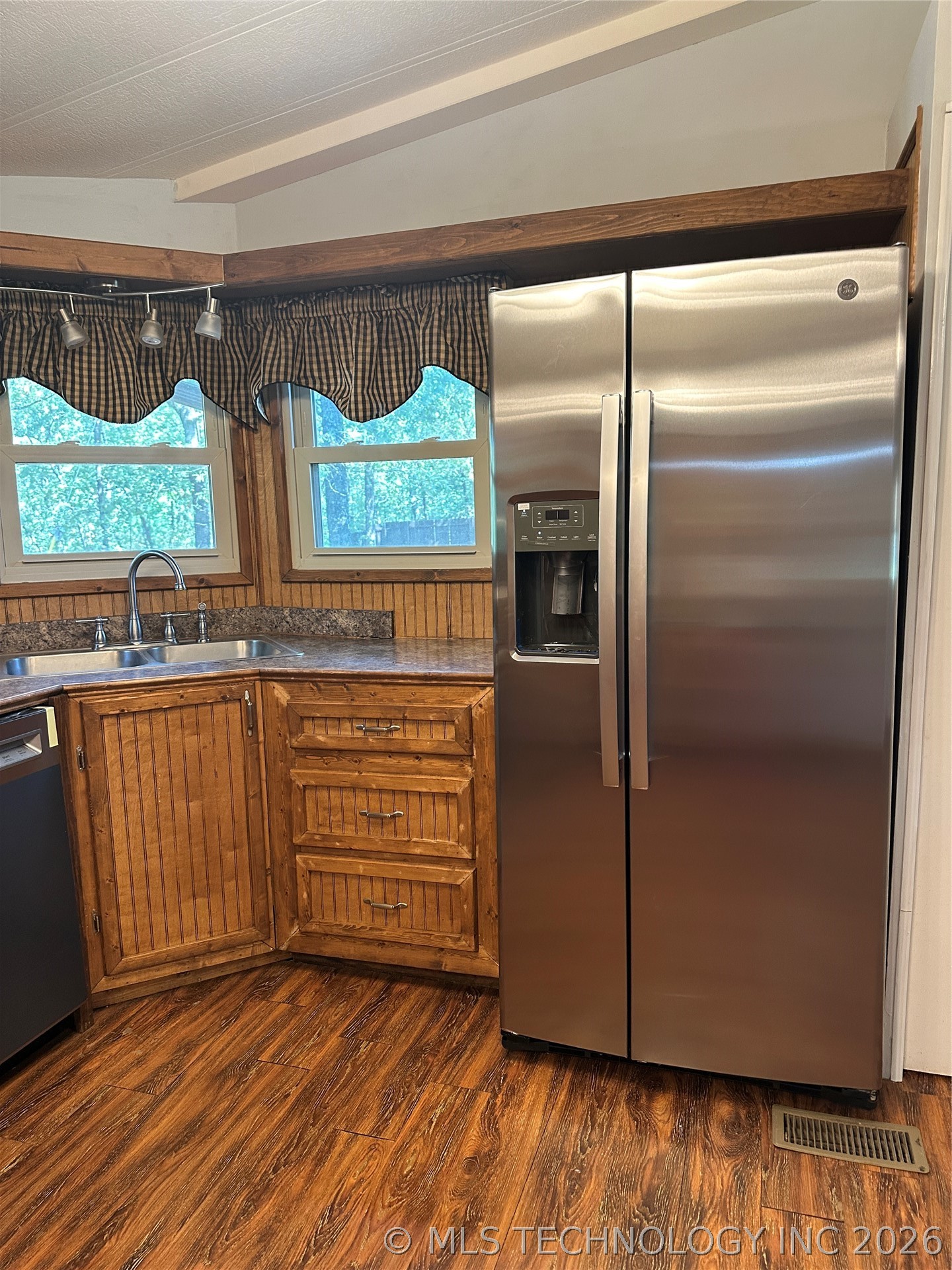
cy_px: 635
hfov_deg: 56.8
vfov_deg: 71.6
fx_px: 880
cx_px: 476
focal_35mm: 24
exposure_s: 1/60
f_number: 1.78
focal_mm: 6.86
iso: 320
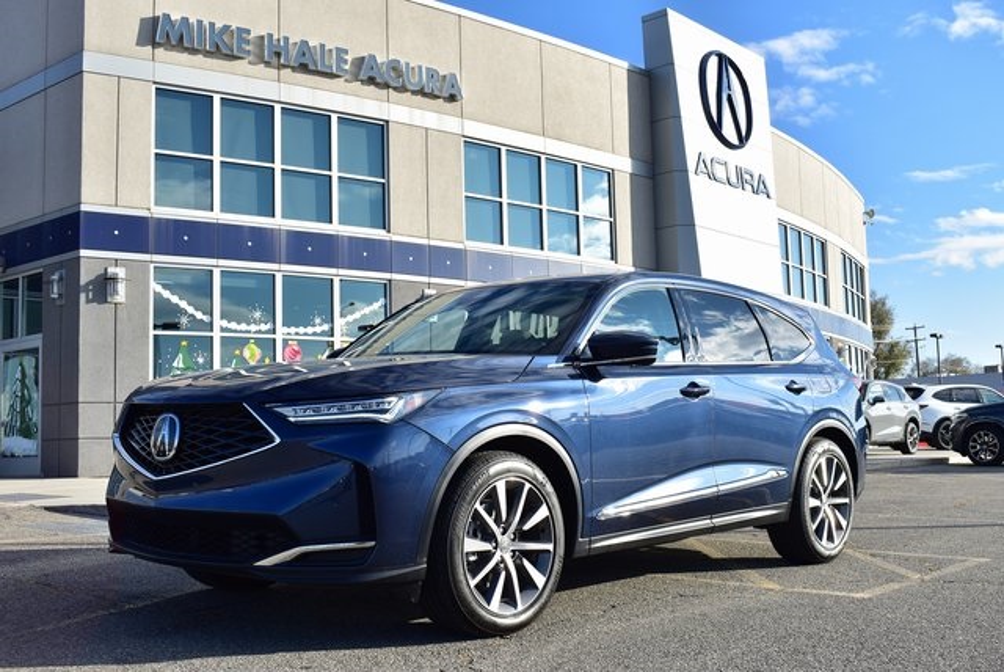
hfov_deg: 47.9
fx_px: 1130
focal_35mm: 40
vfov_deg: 33.1
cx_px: 502
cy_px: 336
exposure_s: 1/250
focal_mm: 27
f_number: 8
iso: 100
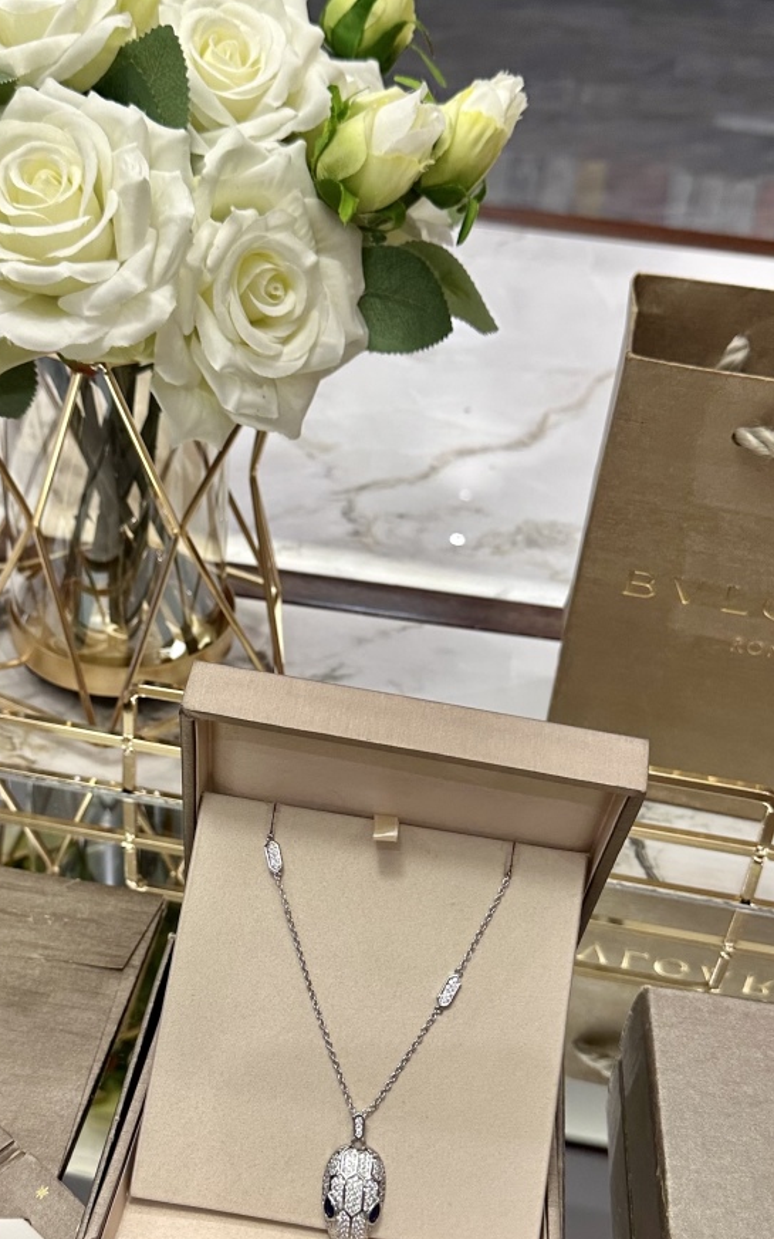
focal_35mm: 42
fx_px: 1418
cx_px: 337
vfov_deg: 47.0
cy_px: 726
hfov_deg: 30.5
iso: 160
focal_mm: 6.86
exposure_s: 1/100
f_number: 1.78
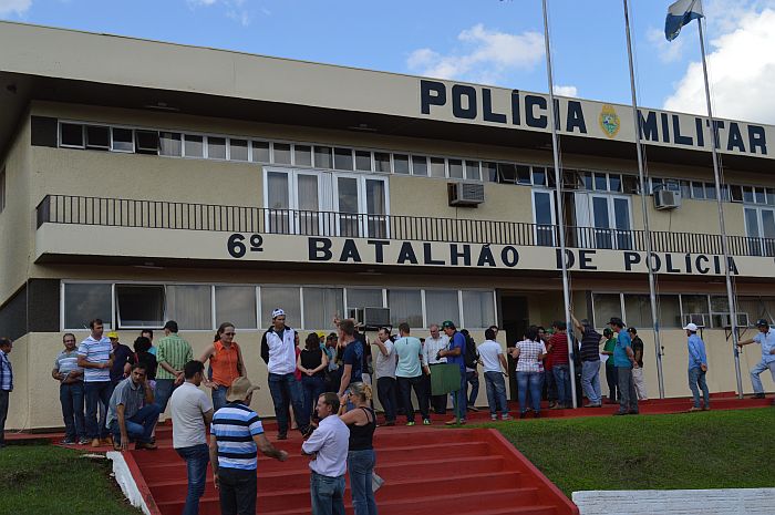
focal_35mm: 45
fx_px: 968
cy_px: 258
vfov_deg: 29.8
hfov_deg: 43.6
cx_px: 388
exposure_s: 1/200
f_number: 7.1
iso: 100
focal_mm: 30
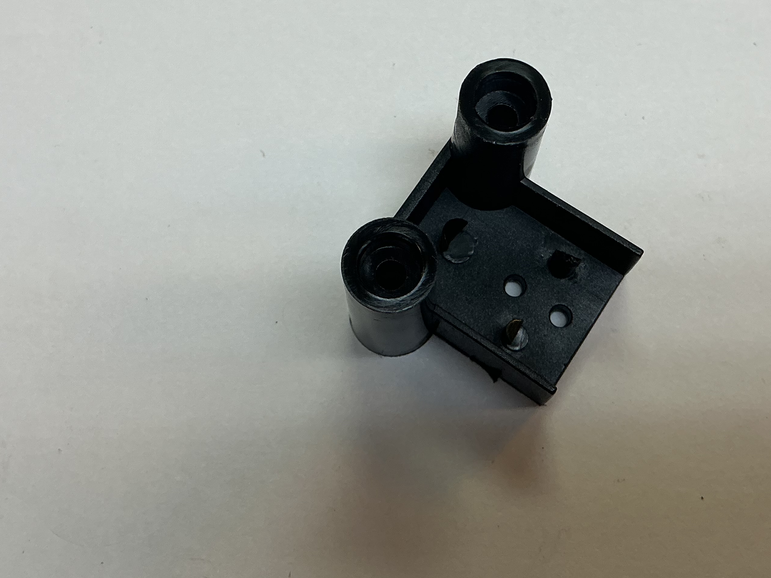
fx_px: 1024
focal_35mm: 46
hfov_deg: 41.2
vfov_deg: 31.2
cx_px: 424
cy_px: 180
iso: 32
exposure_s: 1/120
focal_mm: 3
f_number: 1.8
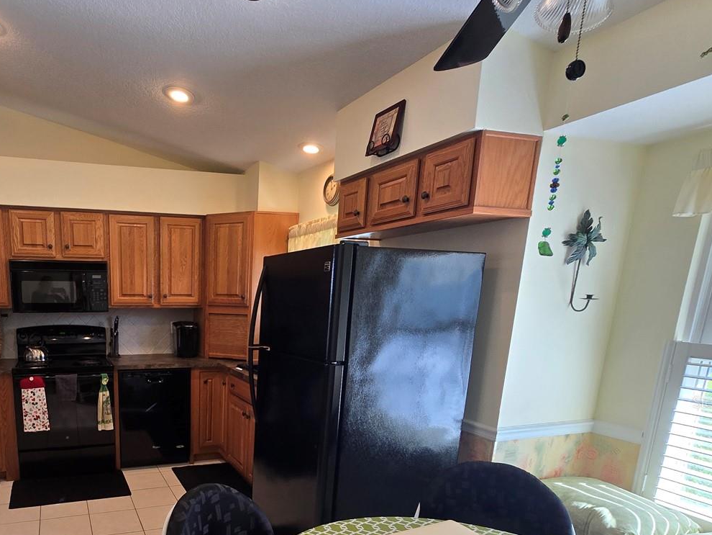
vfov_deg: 60.0
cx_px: 186
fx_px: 432
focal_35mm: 21
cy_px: 402
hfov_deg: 73.9
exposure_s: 1/60
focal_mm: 2.2
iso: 80
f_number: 2.2
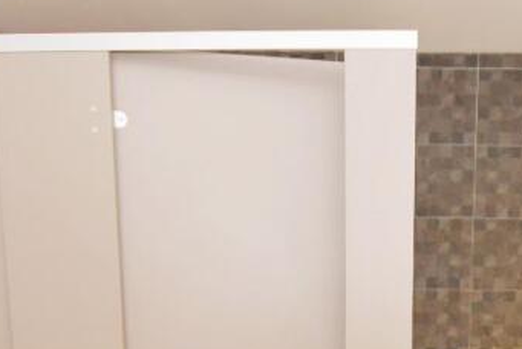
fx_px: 653
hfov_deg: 42.6
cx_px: 370
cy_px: 449
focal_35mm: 45
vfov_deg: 25.8
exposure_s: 1/125
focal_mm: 10
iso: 1250
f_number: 4
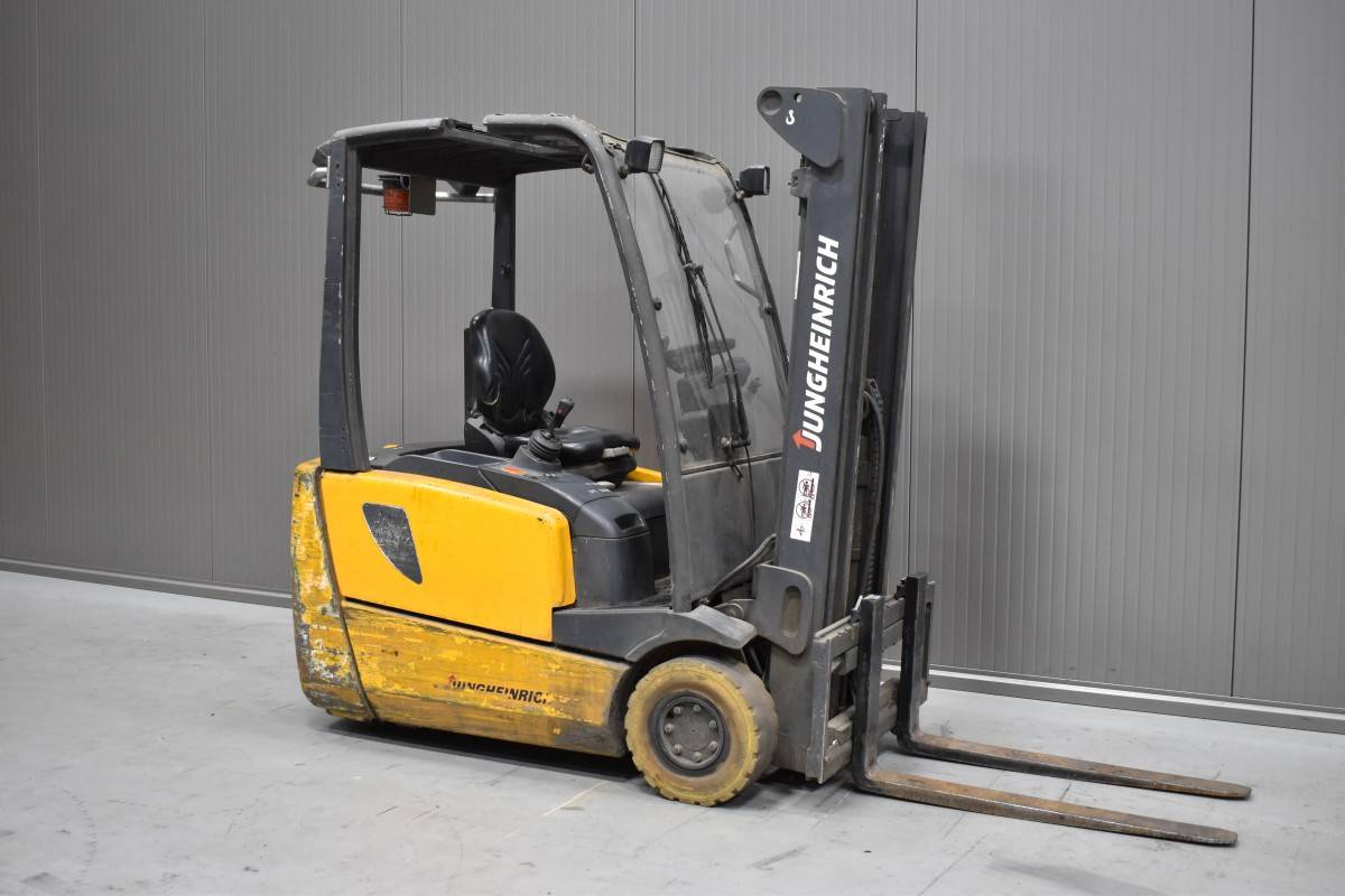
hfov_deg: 51.3
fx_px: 1401
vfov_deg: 35.5
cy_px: 448
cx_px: 672
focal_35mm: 38
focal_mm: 25
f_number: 4.5
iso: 1250
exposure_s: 1/50
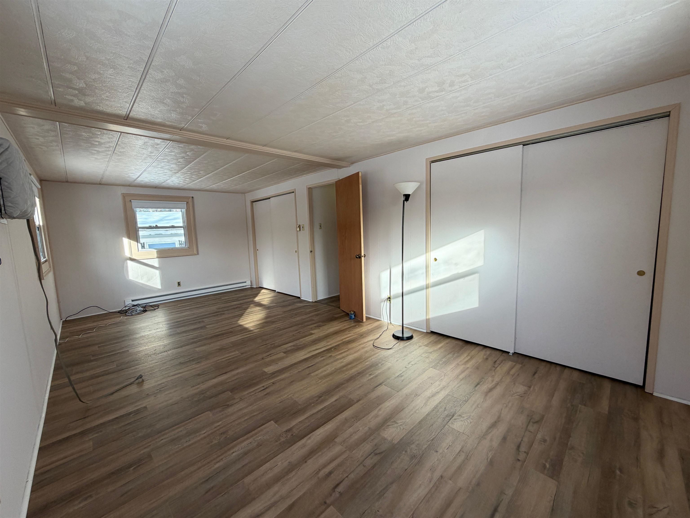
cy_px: 259
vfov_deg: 85.7
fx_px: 279
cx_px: 345
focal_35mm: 14
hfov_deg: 102.1
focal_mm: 2.22
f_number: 2.2
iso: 64
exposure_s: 1/121
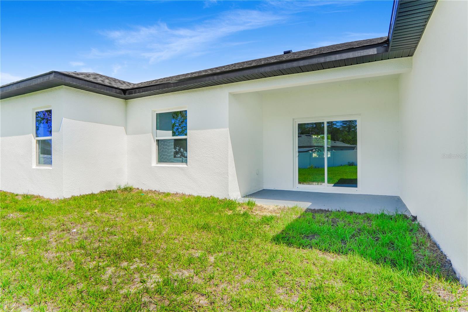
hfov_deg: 90.0
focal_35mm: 18
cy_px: 156
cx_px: 234
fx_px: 234
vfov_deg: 67.4
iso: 100
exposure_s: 1/320
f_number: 6.3
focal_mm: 12
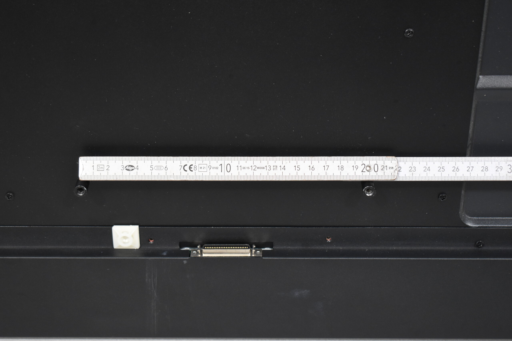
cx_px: 256
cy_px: 170
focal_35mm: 68
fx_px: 960
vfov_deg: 20.2
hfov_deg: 29.9
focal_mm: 45
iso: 1100
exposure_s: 1/125
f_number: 5
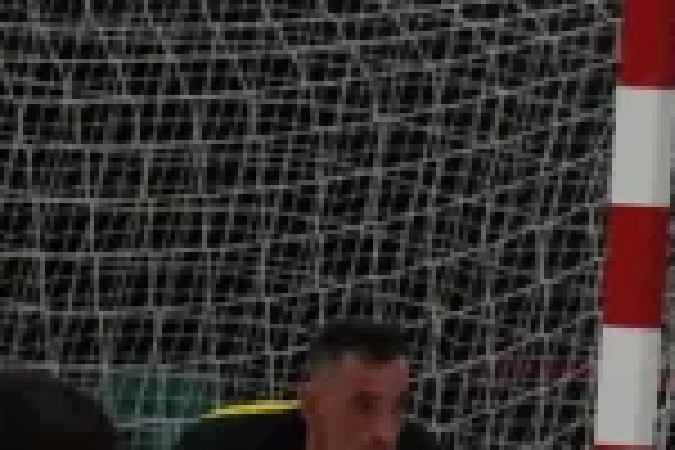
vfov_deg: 1.4
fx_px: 18411
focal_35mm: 982
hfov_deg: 2.1
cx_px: 310
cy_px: 720
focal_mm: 128
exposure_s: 1/640
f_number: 5.6
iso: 4000
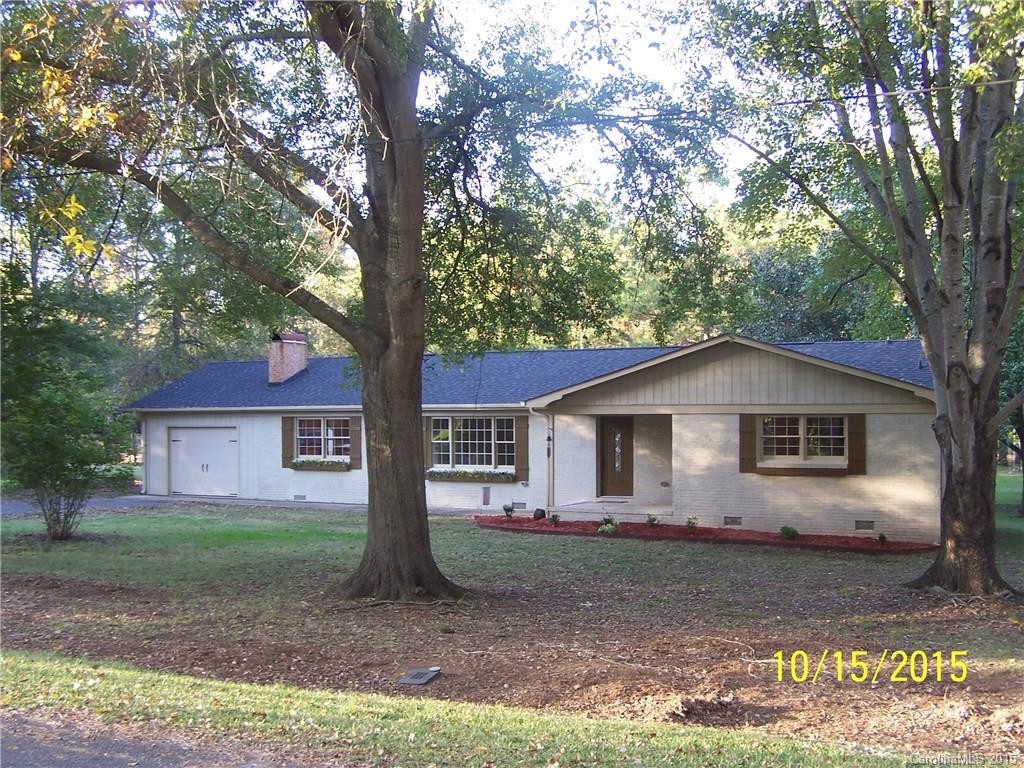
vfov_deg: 37.7
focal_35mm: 38
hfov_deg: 49.0
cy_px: 384
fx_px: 1124
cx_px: 512
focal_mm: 6.3
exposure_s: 1/30
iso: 80
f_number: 2.8
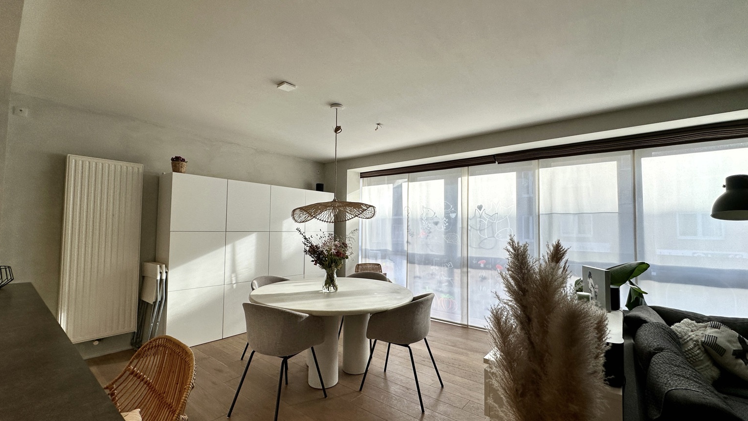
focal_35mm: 16
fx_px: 317
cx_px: 372
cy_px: 215
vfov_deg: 67.1
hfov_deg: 99.4
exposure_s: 1/149
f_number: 2.2
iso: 40
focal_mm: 2.22
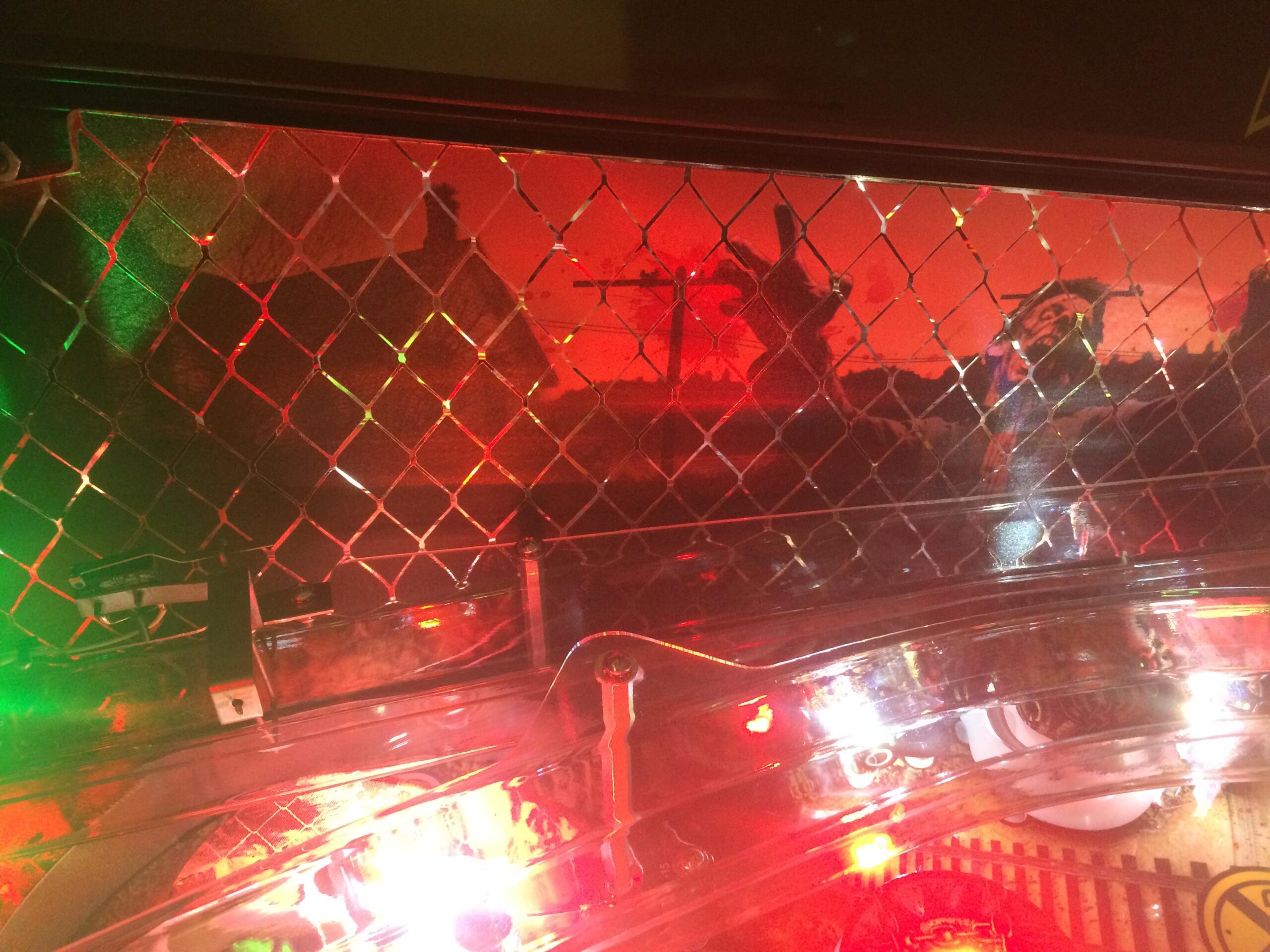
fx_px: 1064
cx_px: 635
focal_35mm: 29
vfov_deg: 48.2
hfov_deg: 61.7
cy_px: 476
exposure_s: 1/30
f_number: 2.2
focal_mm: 4.15
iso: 250
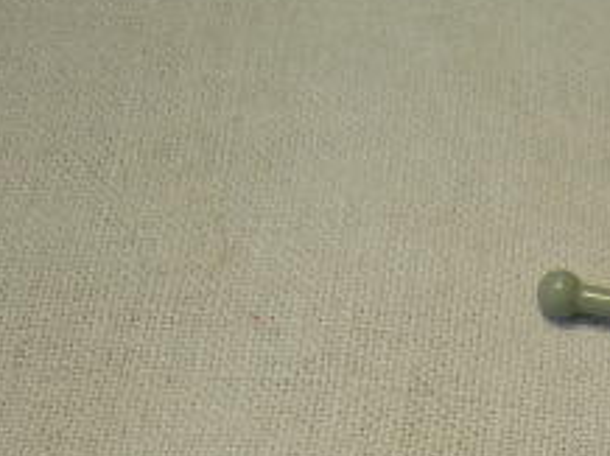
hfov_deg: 18.8
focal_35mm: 100
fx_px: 1760
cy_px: 629
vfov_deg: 14.1
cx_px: 700
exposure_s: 1/79.6
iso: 50
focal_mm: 5.7
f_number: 2.9
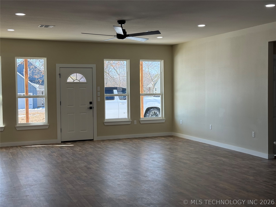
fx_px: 383
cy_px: 104
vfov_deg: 30.3
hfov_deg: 39.7
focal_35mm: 48
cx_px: 138
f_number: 1.78
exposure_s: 1/557
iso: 80
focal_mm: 6.76
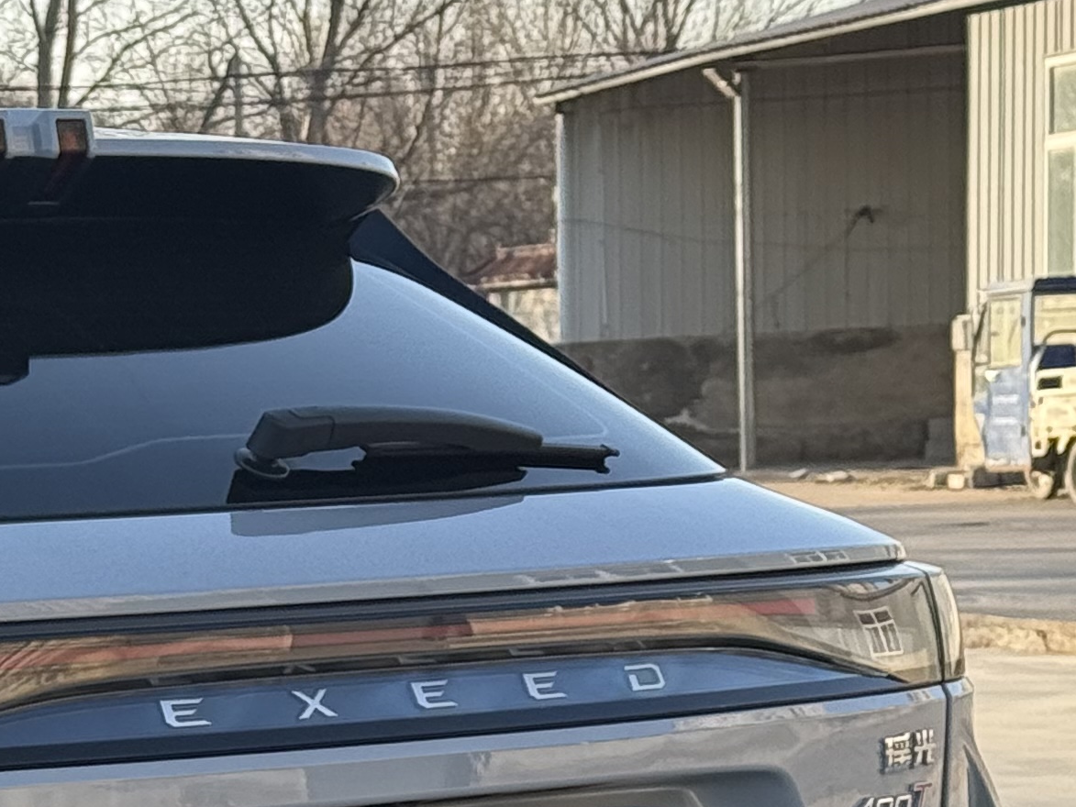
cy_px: 956
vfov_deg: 8.9
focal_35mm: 165
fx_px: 5129
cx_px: -682
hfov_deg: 11.3
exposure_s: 1/1307
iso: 64
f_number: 1.78
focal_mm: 6.76
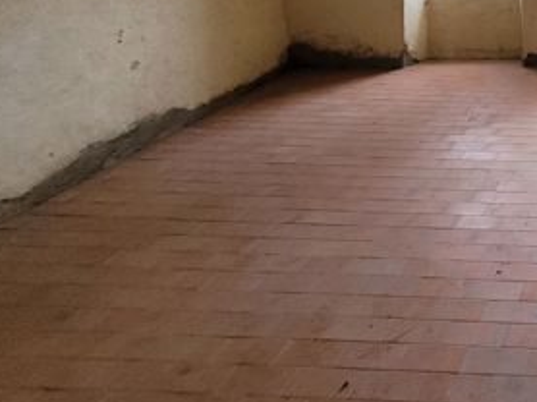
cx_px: 636
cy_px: -33
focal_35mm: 33
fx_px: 511
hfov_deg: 40.2
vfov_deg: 36.7
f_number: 2.2
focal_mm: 1.74
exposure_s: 1/50
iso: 400
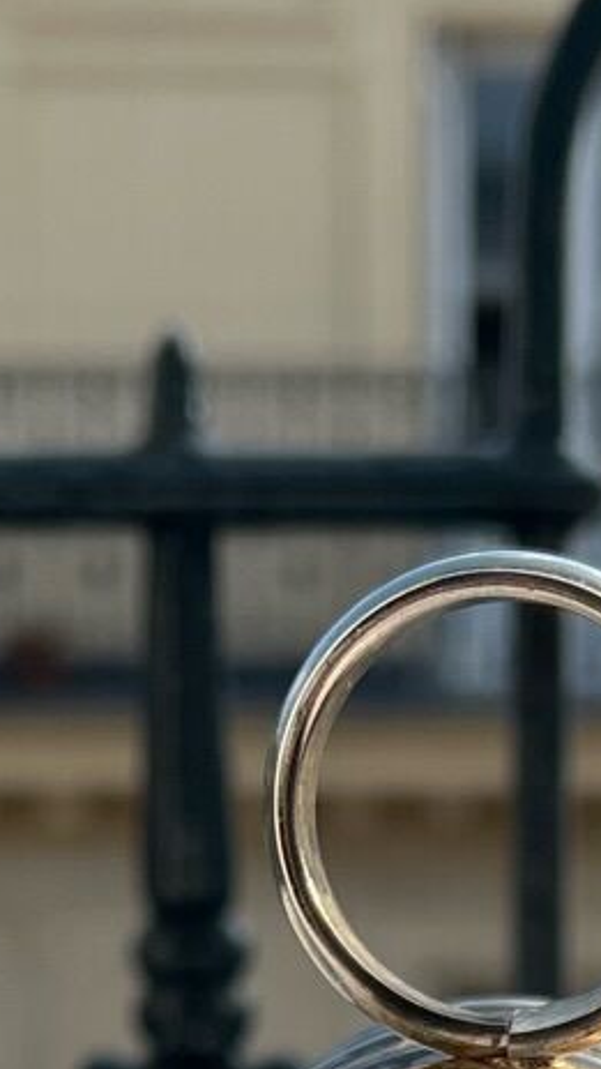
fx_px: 3541
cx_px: 479
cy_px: 1708
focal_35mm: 125
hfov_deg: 9.7
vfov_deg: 15.5
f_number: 1.5
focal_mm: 5.7
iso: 50
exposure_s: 1/3831
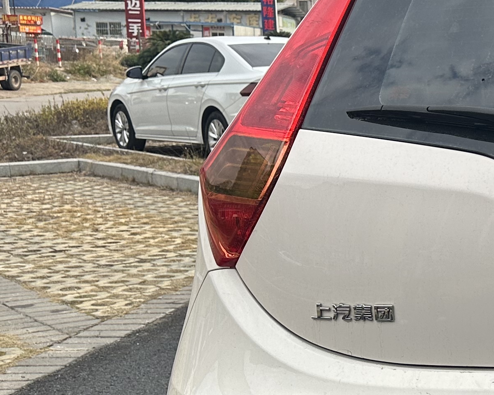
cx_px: 666
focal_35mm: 79
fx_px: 1155
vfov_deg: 19.2
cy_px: 326
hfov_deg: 21.5
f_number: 1.78
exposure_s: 1/971
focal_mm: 6.86
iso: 80
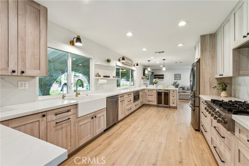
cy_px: 83
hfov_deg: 96.8
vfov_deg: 73.7
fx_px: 111
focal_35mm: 16
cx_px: 124
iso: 100
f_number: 13
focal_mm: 16
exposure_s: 1/3.33
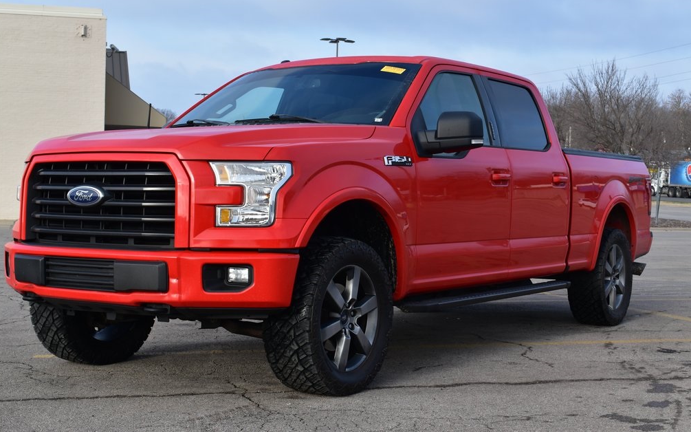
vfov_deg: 23.7
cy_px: 200
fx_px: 1027
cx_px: 343
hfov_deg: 37.2
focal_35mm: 55
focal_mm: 35
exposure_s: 1/250
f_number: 10
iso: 400
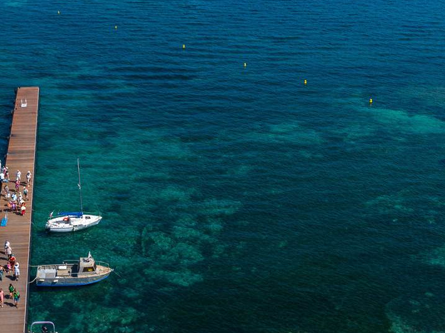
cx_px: 128
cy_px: 229
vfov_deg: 26.8
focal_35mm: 54
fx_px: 694
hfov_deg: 35.0
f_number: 11
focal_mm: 12.3
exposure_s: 1/240
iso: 100
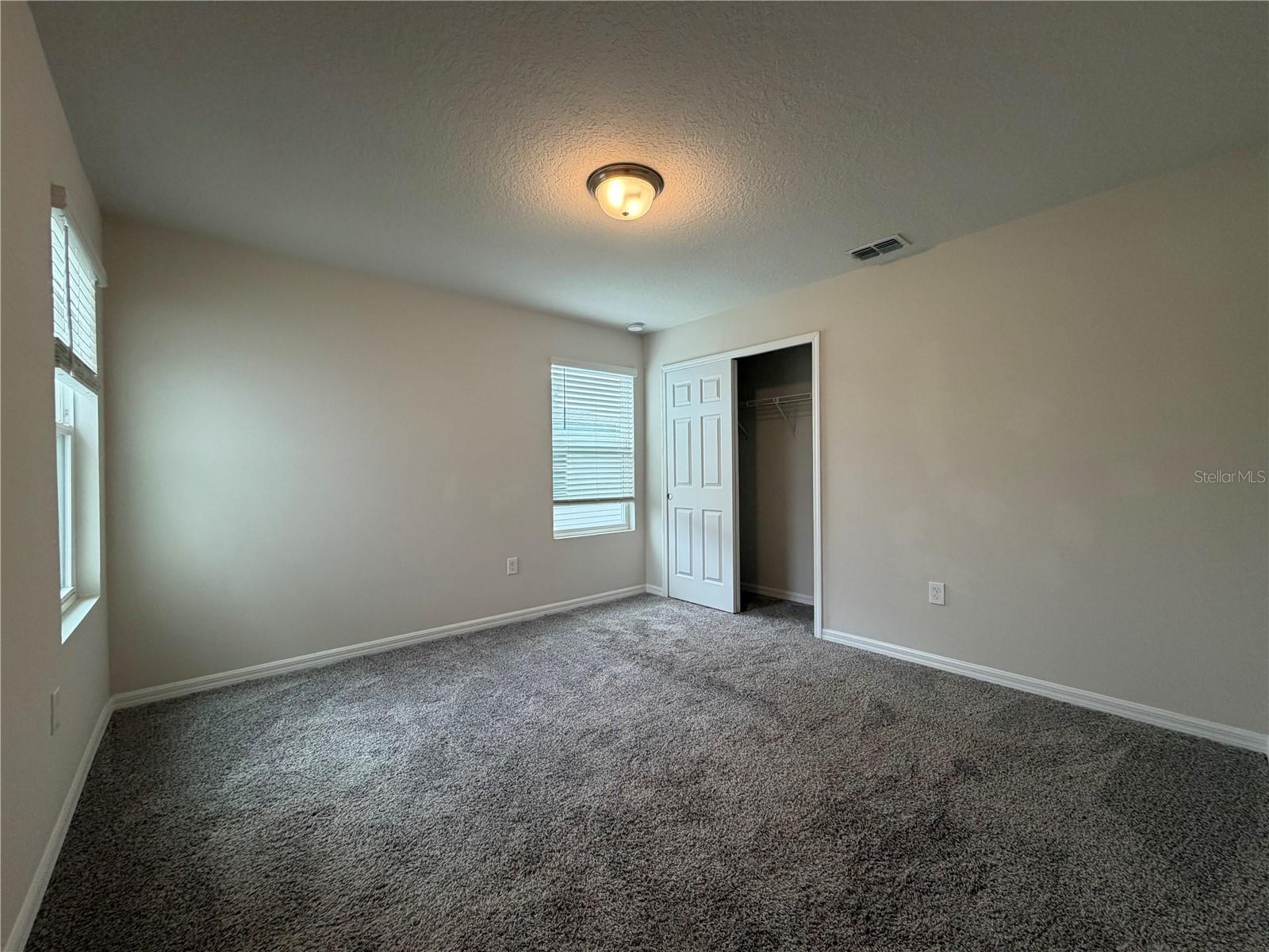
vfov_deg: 85.7
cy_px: 476
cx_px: 634
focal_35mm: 14
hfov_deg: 102.1
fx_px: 513
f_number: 2.2
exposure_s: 1/120
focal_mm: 2.22
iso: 200
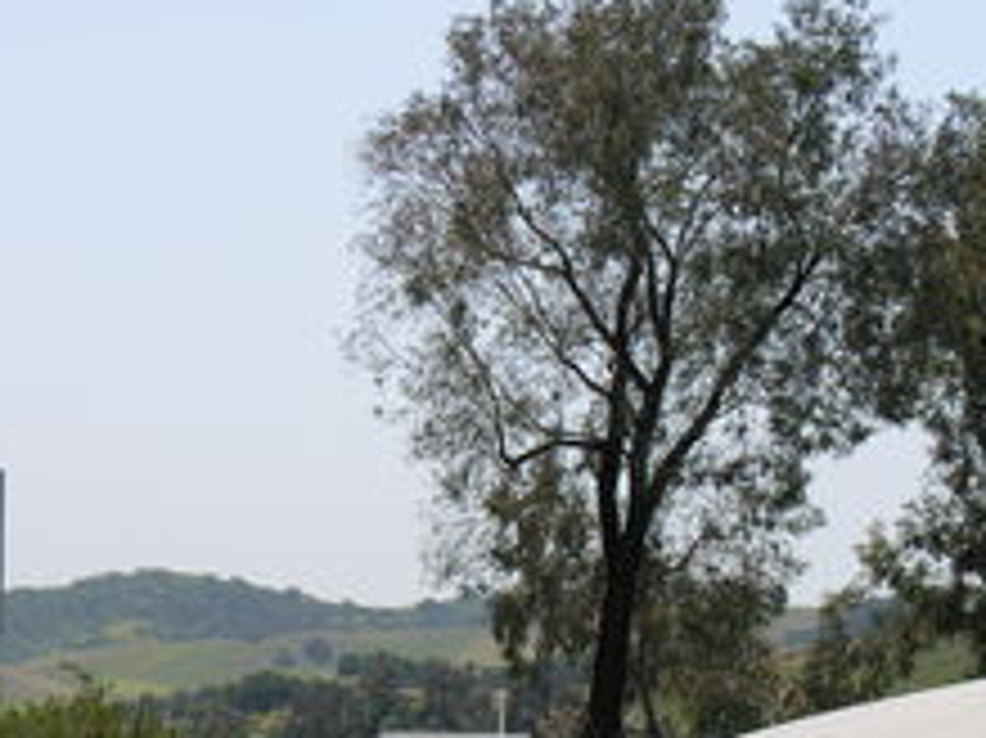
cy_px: 630
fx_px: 4470
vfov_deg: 9.4
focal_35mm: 157
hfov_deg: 12.5
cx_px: 194
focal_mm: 21.8
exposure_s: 1/212
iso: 50
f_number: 7
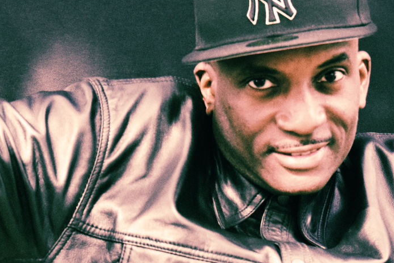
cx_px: 189
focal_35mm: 141
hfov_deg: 14.6
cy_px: 106
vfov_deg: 9.7
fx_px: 1542
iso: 1400
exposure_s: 1/125
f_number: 5.6
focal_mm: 55
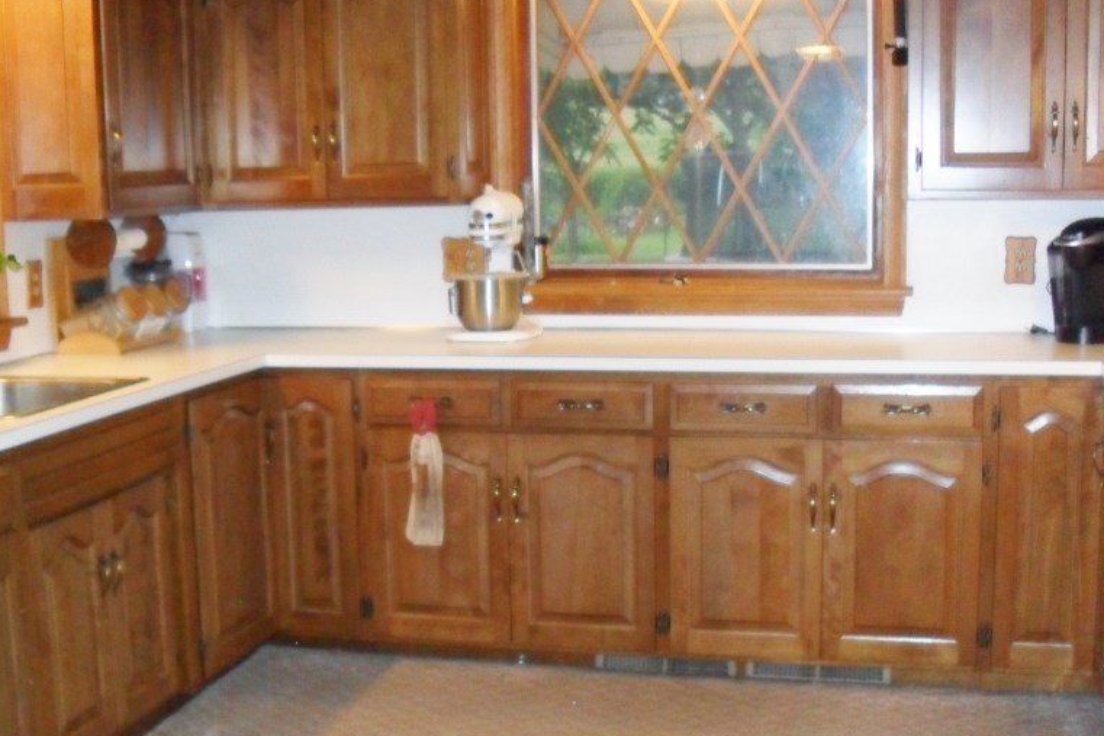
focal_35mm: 49
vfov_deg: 27.5
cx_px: 486
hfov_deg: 40.3
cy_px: 421
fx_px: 1502
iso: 320
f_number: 3
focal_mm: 6.3
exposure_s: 1/45
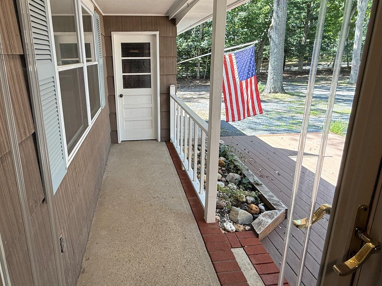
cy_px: 119
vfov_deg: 60.7
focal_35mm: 22
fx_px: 243
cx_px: 163
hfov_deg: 75.9
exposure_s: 1/99
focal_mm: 2.22
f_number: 2.2
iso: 50
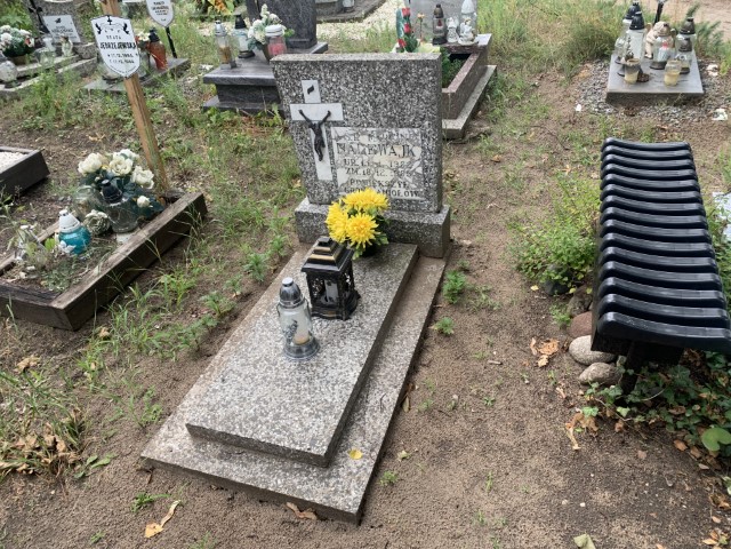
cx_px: 366
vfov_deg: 53.1
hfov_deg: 67.3
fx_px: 549
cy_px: 274
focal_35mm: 26
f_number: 1.8
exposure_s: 1/177
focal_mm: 4.25
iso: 25
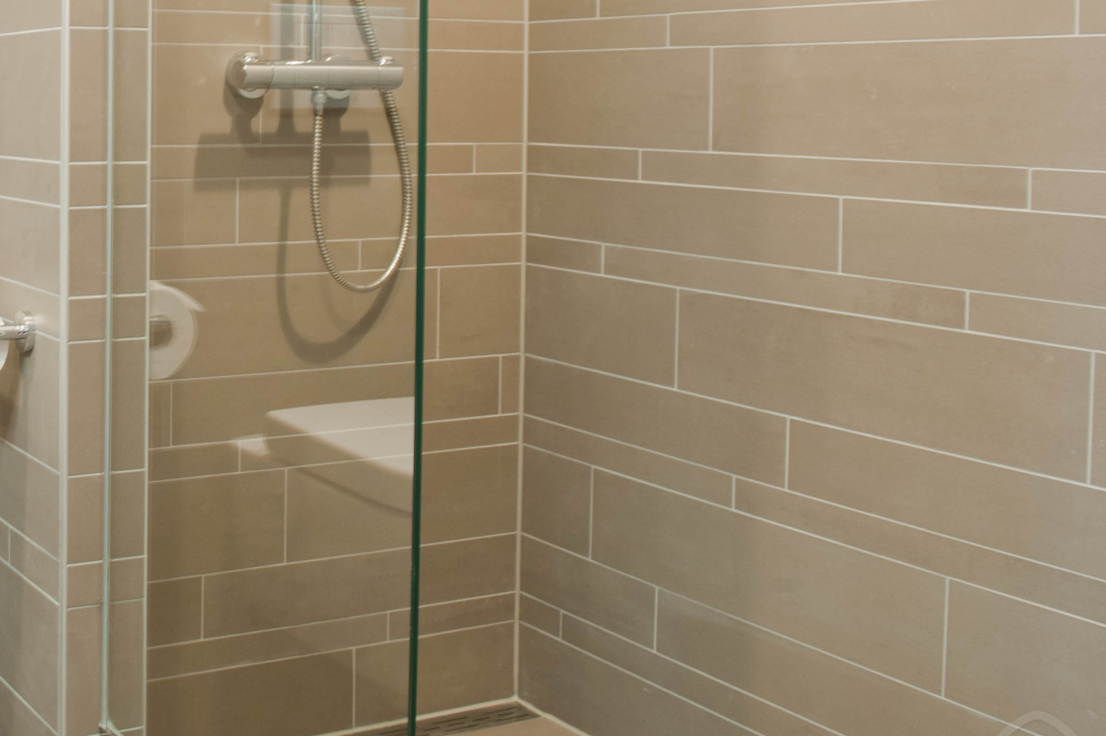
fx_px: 1474
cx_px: 33
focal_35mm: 48
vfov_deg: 27.3
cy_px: 121
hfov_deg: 37.3
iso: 400
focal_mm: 24
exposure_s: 1.6
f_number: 10
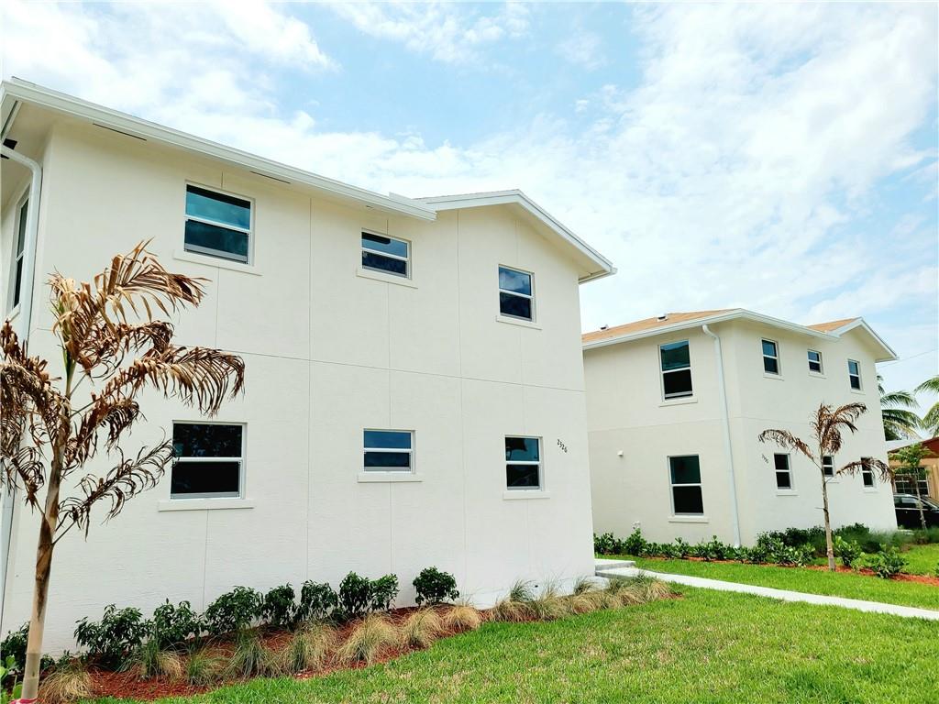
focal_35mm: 26
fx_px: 705
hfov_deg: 67.3
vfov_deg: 53.1
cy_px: 352
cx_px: 470
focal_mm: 5.4
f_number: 1.8
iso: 40
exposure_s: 1/5000
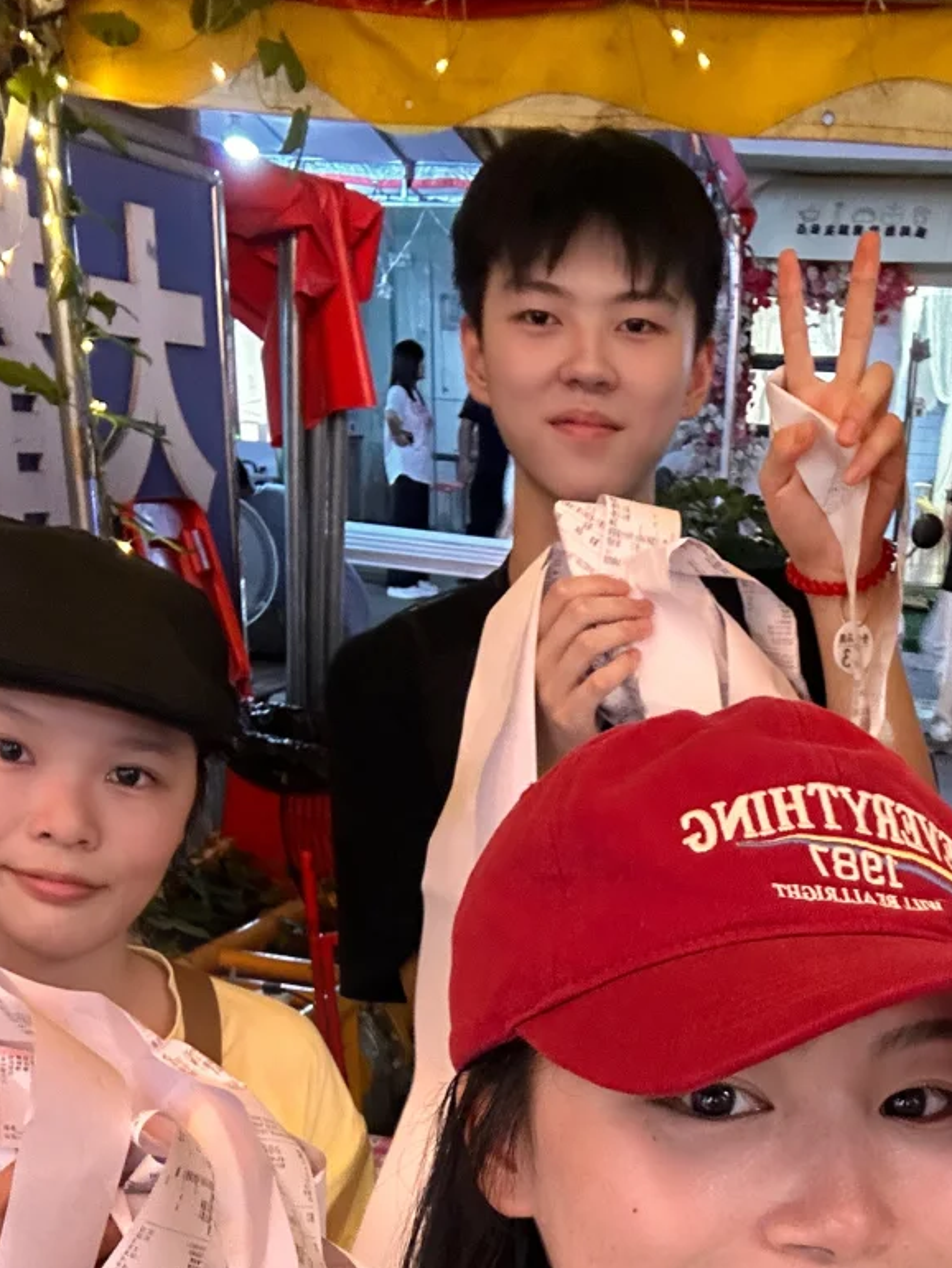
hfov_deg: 33.0
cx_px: 702
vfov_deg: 40.4
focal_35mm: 43
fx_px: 1576
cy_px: 1154
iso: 320
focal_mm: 2.69
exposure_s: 1/33
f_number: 1.9
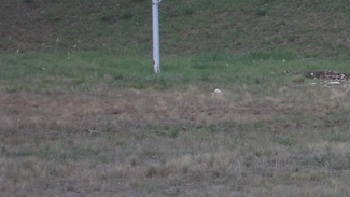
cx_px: 407
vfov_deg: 3.7
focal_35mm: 326
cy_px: 14
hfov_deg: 6.6
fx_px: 3026
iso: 80
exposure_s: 1/160
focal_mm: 17.9
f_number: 6.3
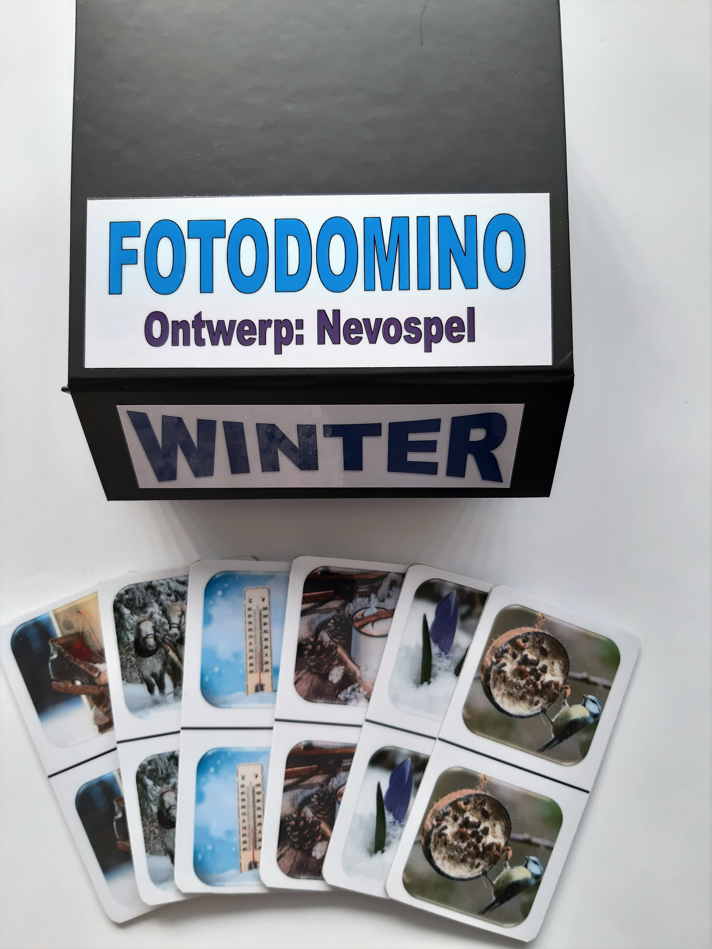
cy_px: 474
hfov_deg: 51.4
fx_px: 740
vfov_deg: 65.3
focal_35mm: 27
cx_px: 356
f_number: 1.7
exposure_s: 1/50
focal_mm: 3.93
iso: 80
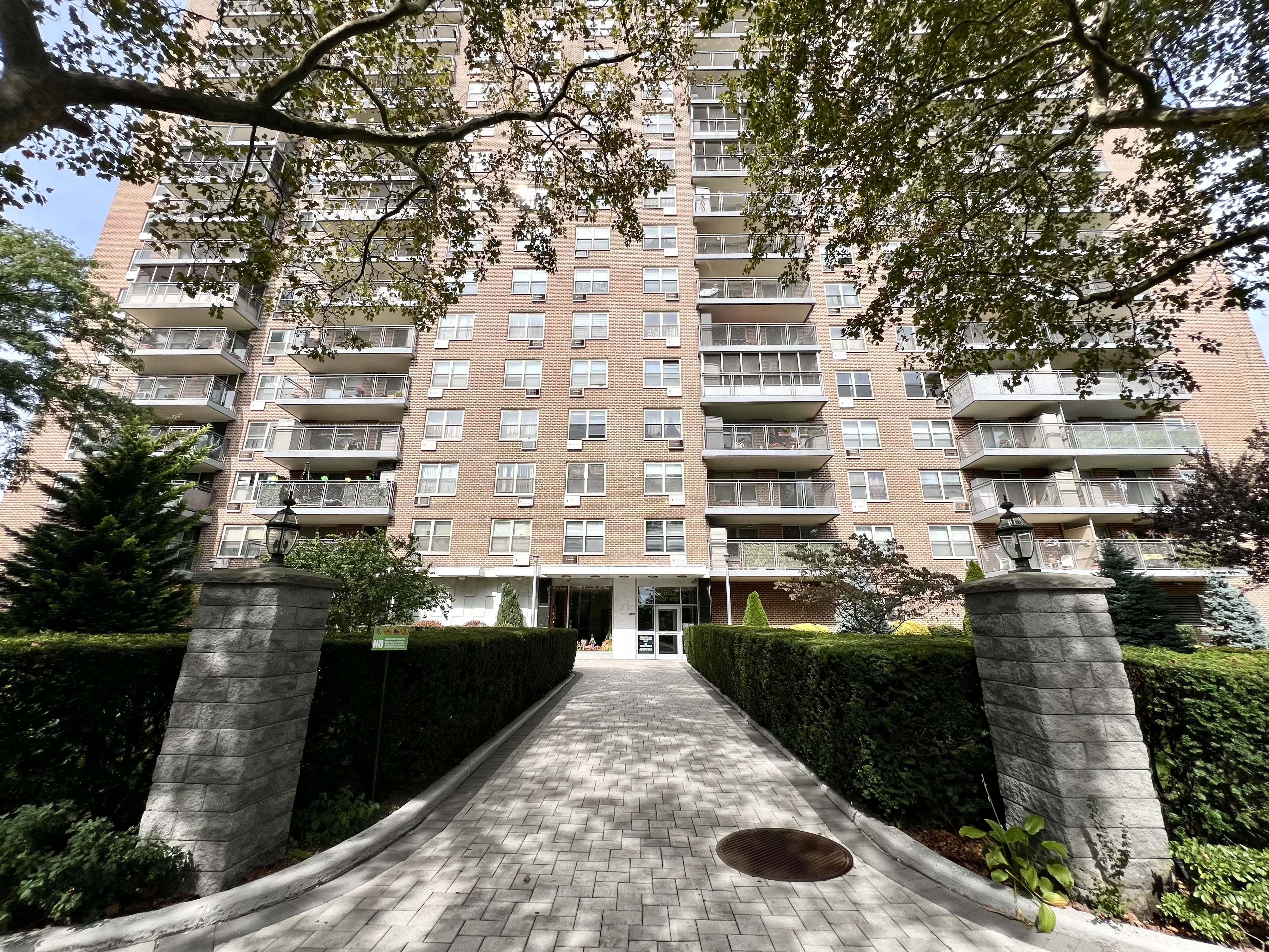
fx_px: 477
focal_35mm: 13
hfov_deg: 106.2
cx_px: 634
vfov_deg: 89.9
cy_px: 476
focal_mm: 1.57
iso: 32
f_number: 1.8
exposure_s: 1/1647
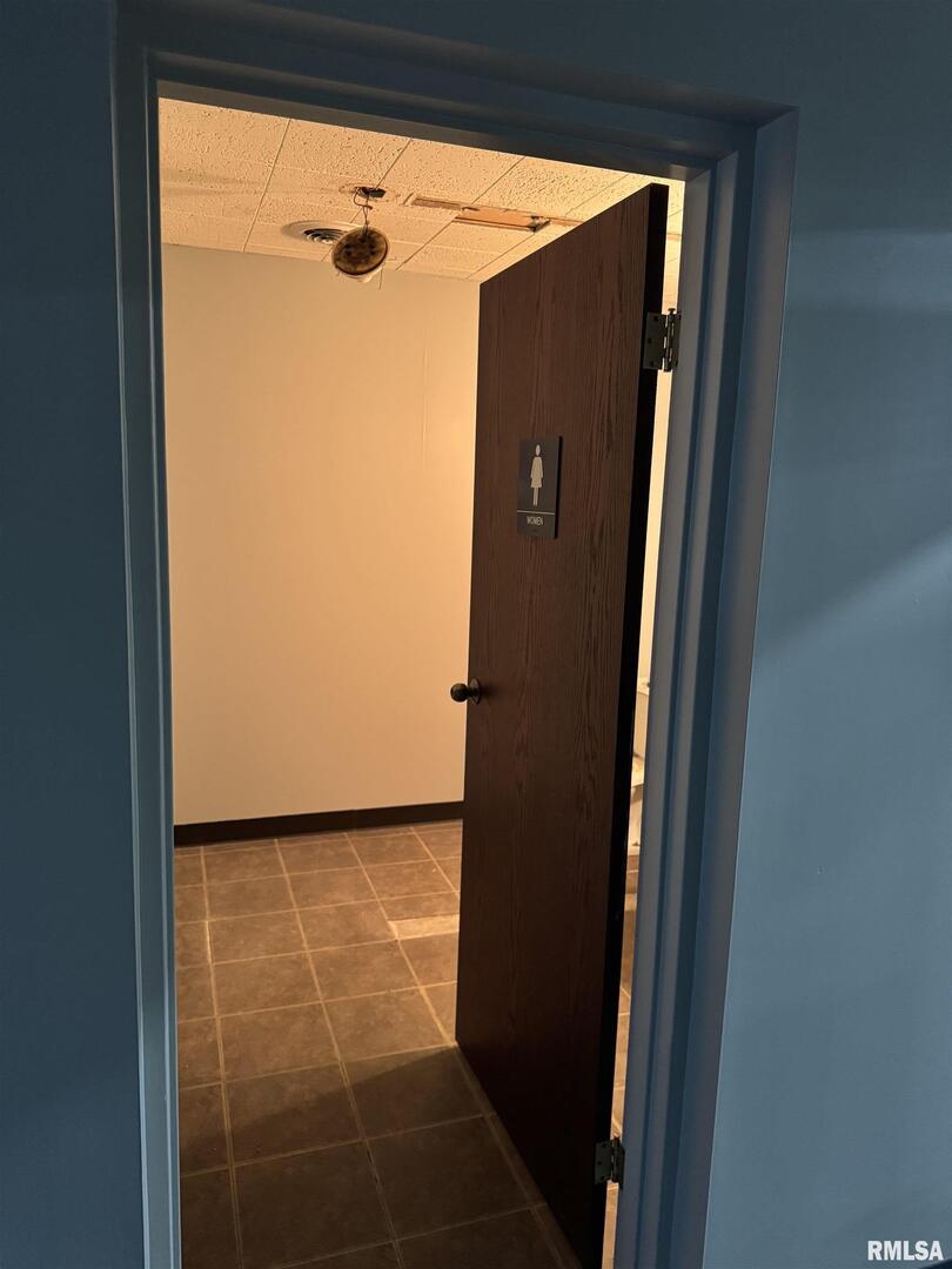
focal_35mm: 24
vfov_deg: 71.6
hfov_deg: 56.8
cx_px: 476
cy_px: 634
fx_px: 880
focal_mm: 6.76
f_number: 1.78
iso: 800
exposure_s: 1/40
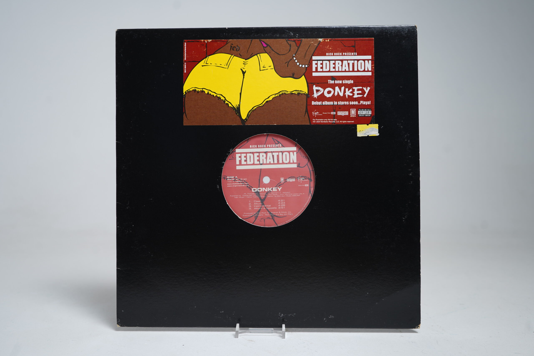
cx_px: 267
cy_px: 178
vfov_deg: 40.0
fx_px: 489
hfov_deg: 57.2
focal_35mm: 33
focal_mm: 33
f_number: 5
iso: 64
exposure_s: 1/6
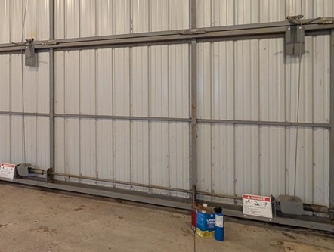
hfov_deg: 51.8
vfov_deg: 46.4
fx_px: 290
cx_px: 25
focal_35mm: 30
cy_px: 91
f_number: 2.2
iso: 447
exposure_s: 1/24
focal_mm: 1.95
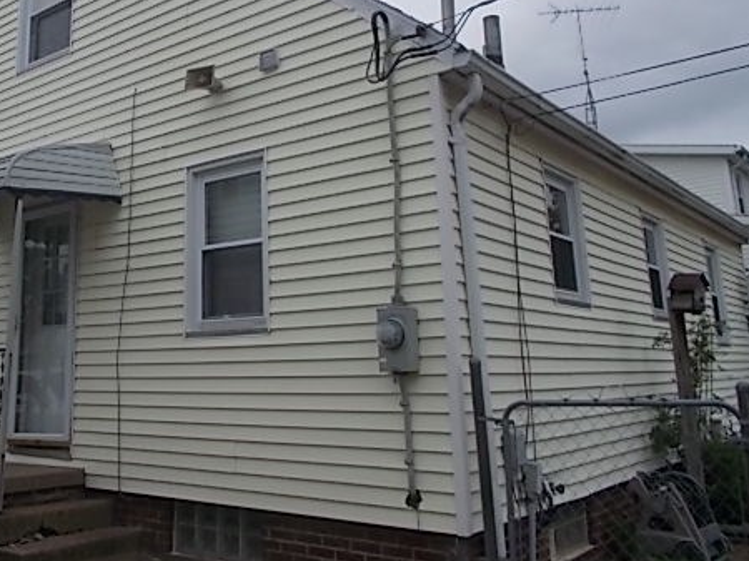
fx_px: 800
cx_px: 255
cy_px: 191
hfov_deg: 49.4
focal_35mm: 37
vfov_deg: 38.2
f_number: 8
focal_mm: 4.6
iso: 80
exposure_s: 1/125
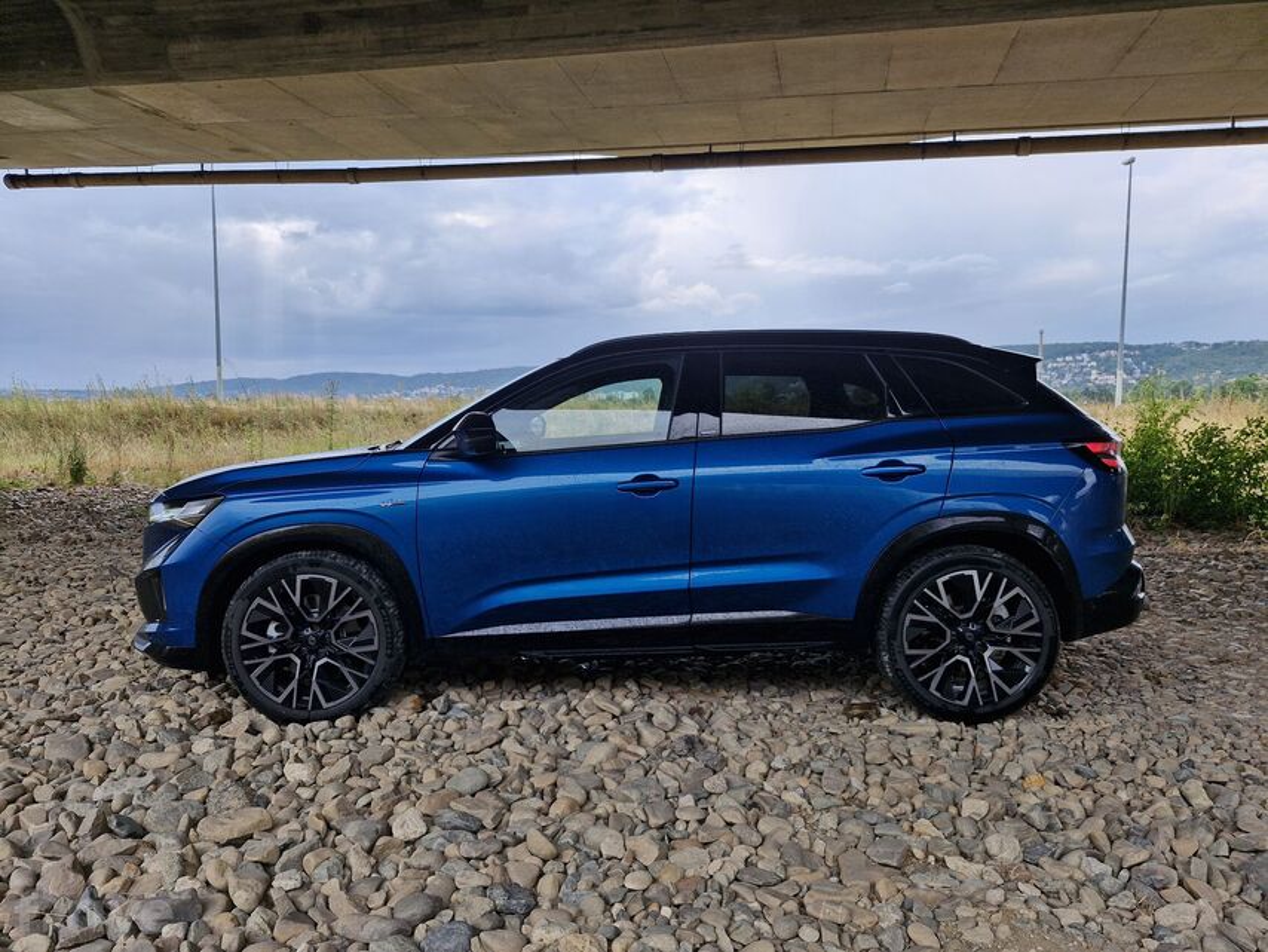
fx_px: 843
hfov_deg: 73.9
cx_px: 634
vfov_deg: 58.9
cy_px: 476
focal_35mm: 23
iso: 50
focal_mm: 5.54
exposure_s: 1/782
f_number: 1.8
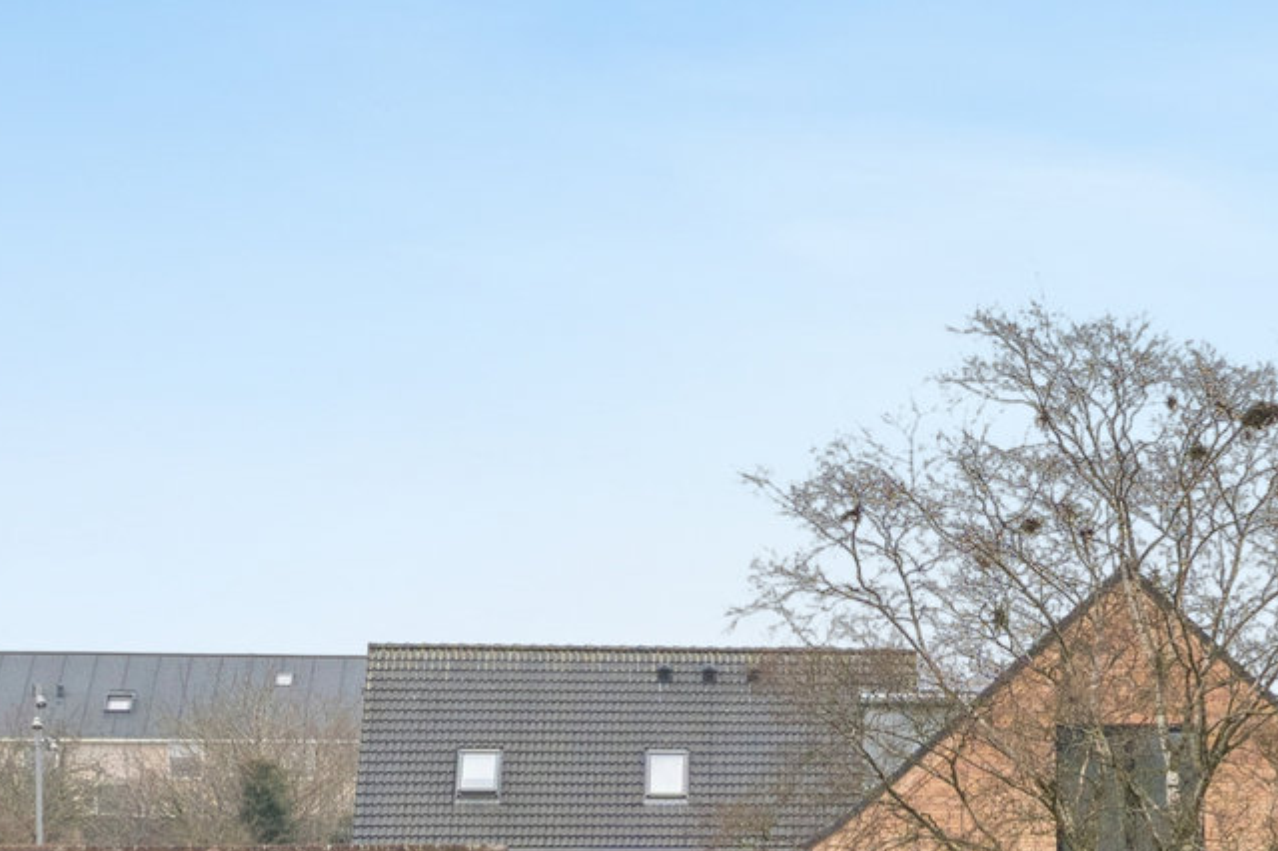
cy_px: 1087
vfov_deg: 9.9
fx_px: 4825
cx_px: 2646
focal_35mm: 136
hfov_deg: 12.9
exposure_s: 1/320
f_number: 9
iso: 800
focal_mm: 29
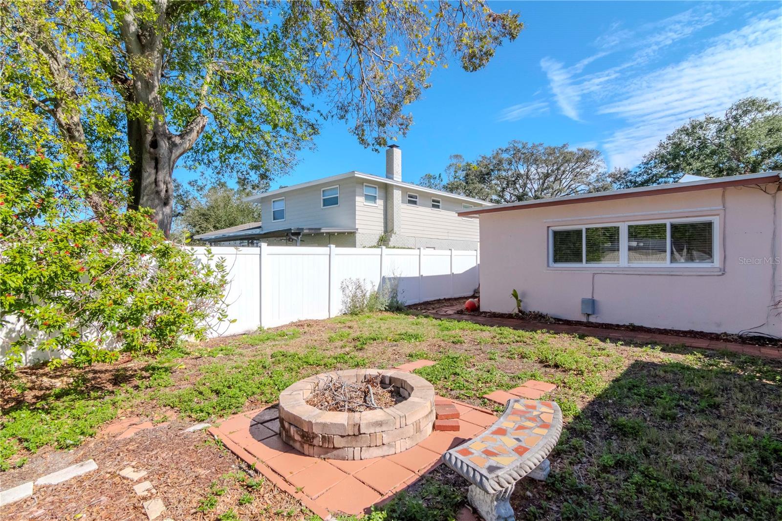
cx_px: 391
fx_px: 358
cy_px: 260
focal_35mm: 16
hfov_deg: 95.0
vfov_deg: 72.0
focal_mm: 11
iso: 800
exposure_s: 1/500
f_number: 14
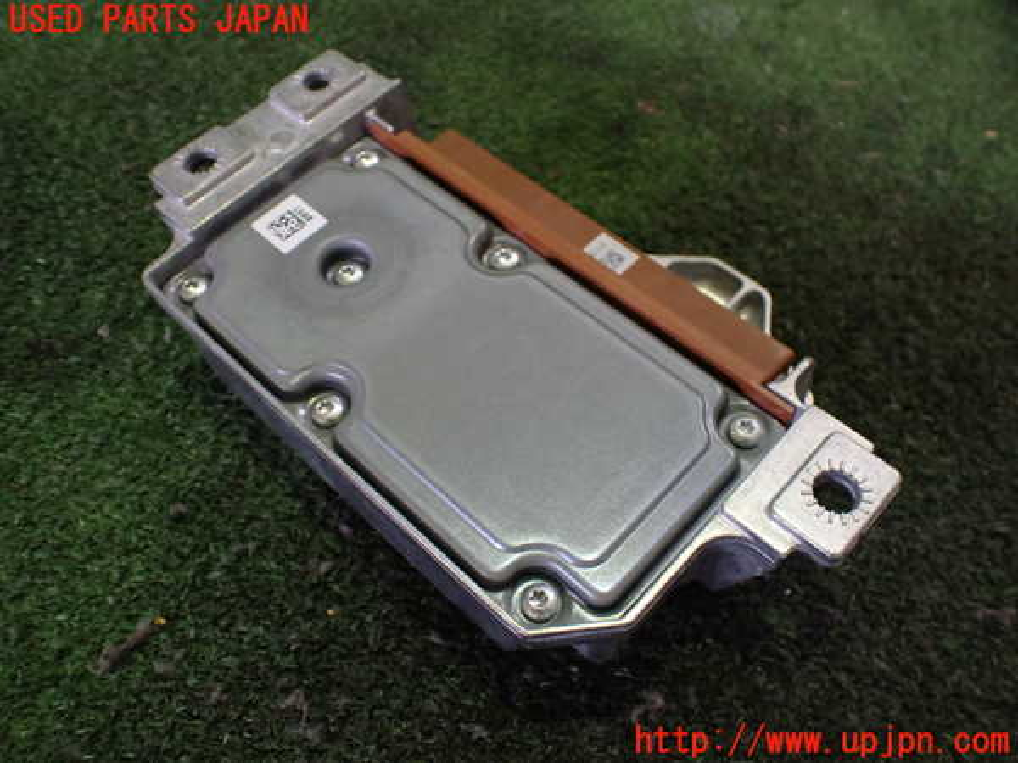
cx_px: 509
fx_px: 882
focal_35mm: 30
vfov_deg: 46.8
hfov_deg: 60.0
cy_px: 382
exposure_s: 1/125
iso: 800
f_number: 2.3
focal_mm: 5.4
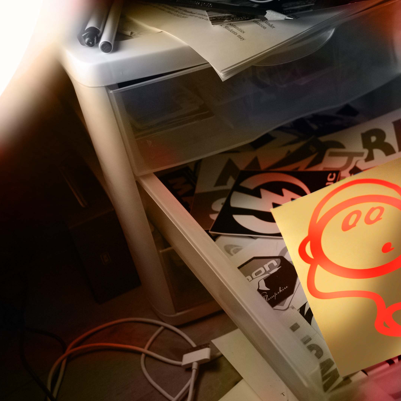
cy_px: 168
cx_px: 336
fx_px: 668
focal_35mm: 51
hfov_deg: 32.2
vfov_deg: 33.3
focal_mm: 22
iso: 400
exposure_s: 1/160
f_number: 3.8
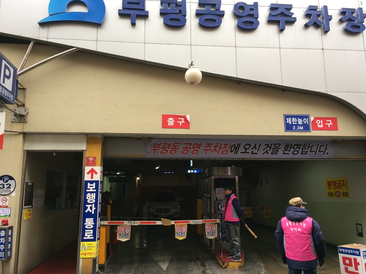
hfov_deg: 61.7
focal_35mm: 29
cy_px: 137
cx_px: 183
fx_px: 307
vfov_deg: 48.2
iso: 40
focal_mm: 4.15
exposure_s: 1/60
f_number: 2.2
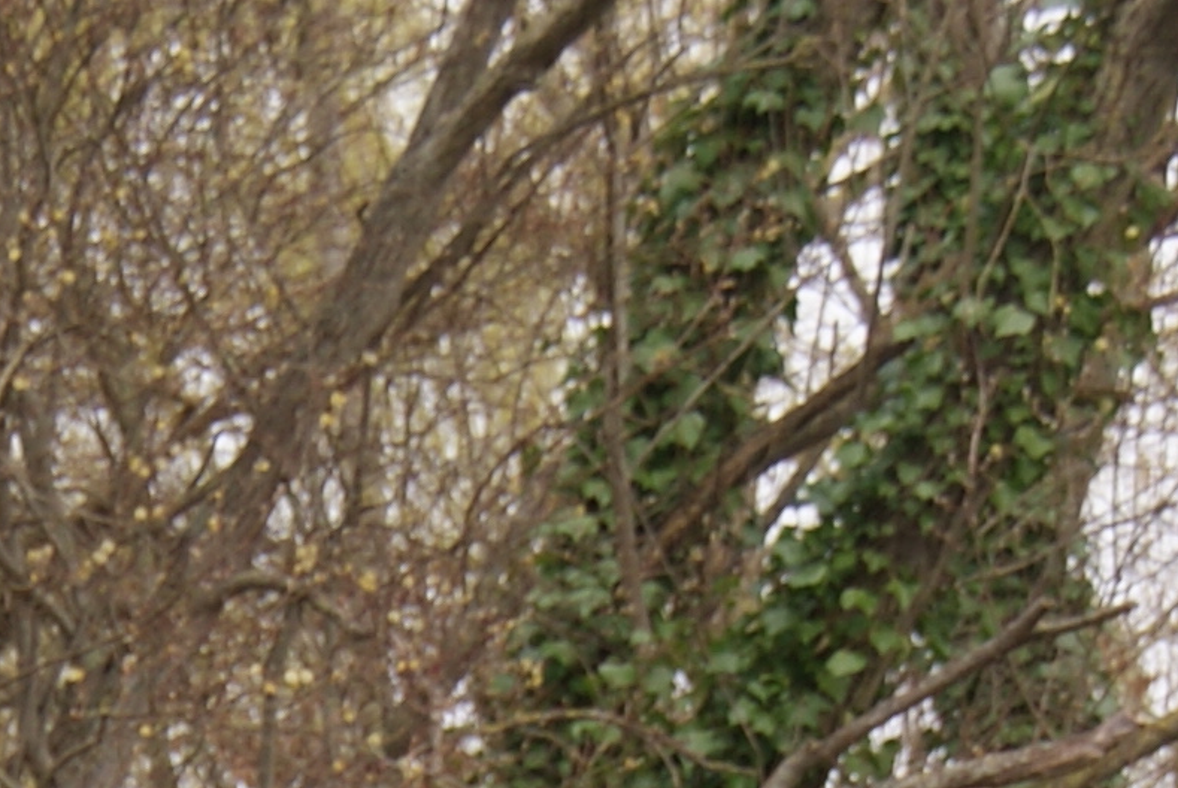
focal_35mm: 331
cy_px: 1695
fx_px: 10858
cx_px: 219
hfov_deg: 6.2
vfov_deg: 4.1
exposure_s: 1/100
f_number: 5
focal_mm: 45
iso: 100
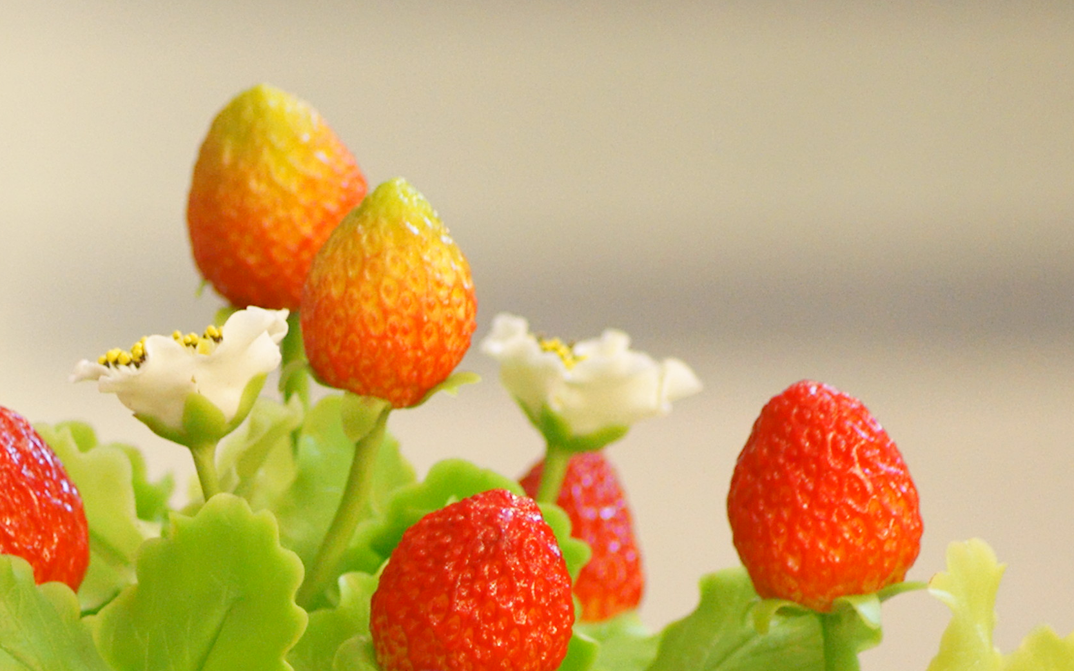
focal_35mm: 392
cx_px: 101
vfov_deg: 3.3
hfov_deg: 5.4
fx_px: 11473
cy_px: 803
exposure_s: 1/80
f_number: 4
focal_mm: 100
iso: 1600
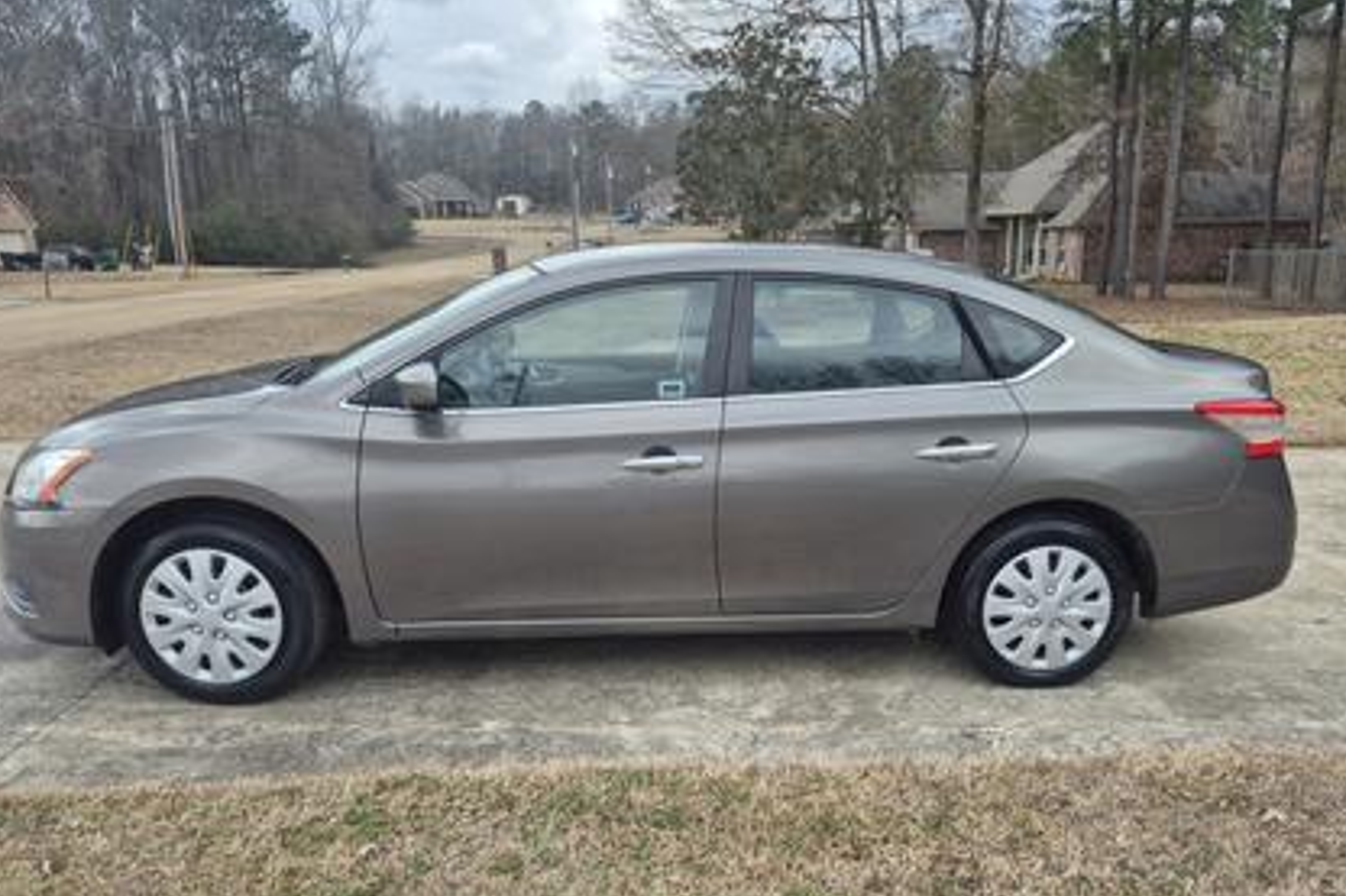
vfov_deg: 44.6
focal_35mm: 29
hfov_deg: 63.5
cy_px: 556
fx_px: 1084
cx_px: 741
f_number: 1.8
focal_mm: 5.4
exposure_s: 1/1144
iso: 25
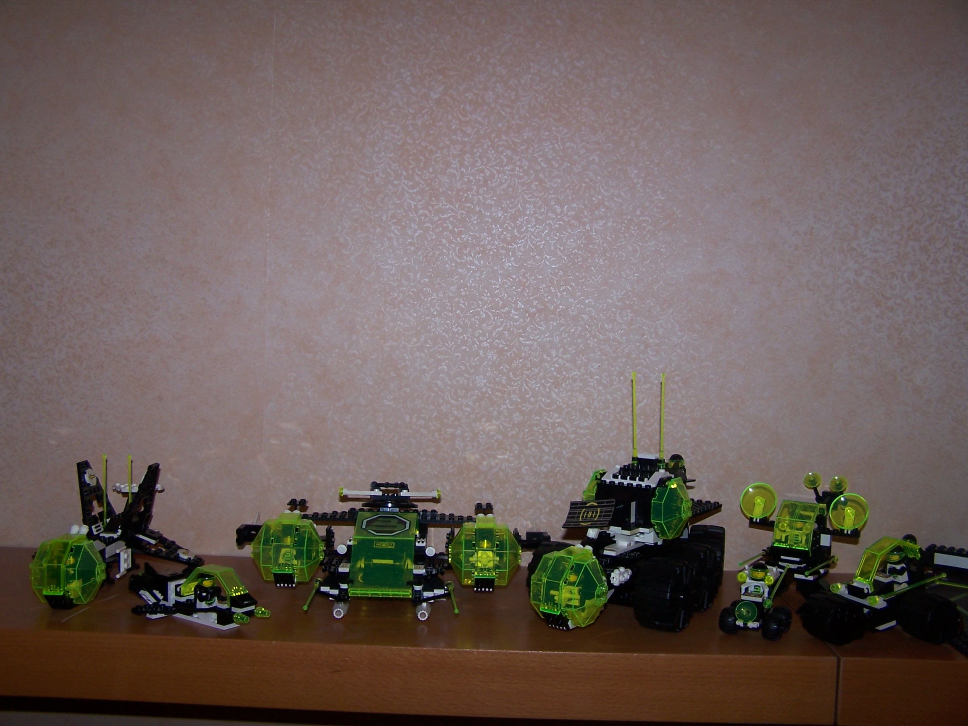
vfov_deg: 37.7
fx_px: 1063
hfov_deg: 49.0
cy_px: 363
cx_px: 484
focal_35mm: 38
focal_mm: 6.3
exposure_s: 1/60
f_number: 2.8
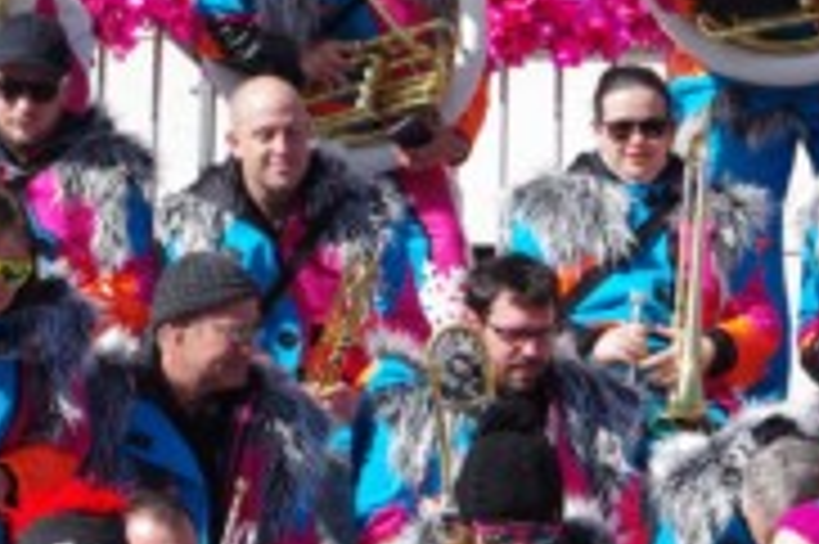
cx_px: 342
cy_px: -187
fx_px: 6364
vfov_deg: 4.9
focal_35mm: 280
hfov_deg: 7.4
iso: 200
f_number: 11
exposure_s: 1/200
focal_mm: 68
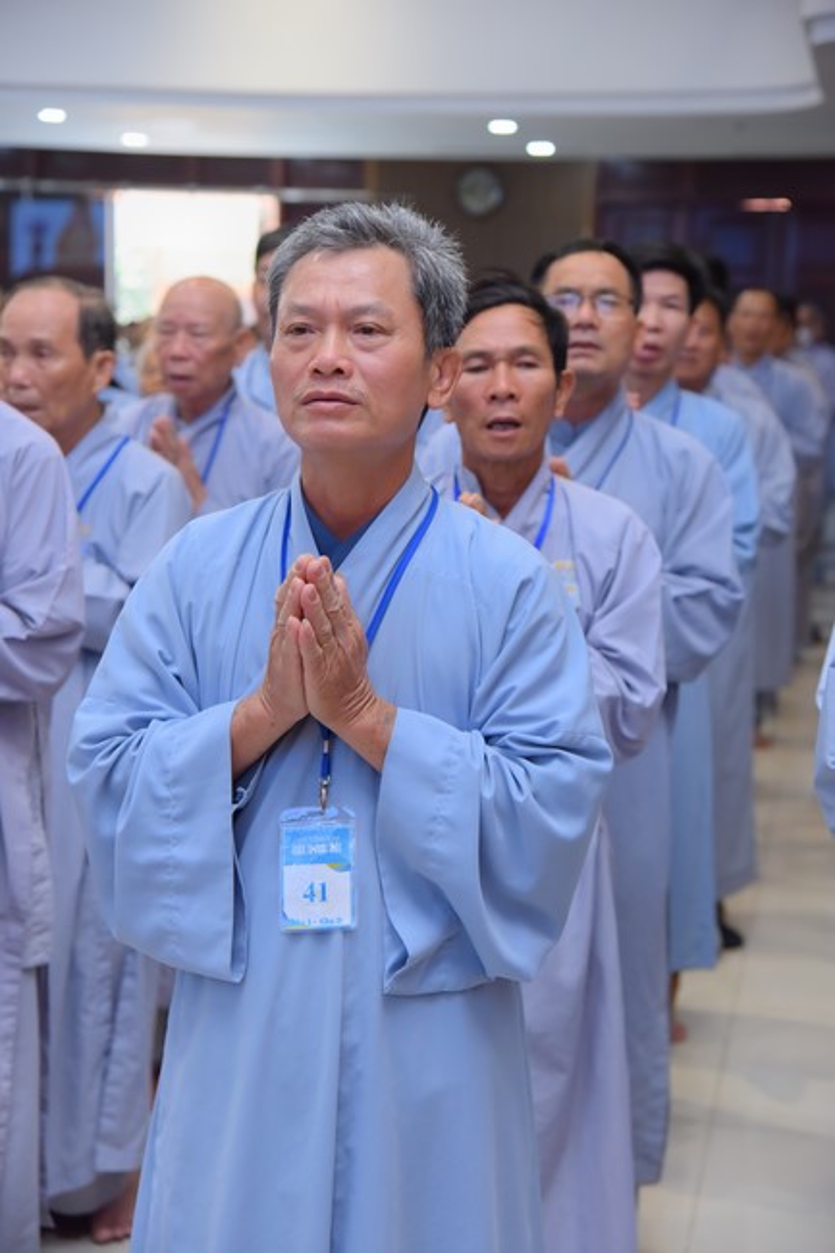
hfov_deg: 19.4
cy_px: 626
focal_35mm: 70
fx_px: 2437
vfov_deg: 28.9
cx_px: 418
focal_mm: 70
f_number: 5
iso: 1250
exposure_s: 1/125
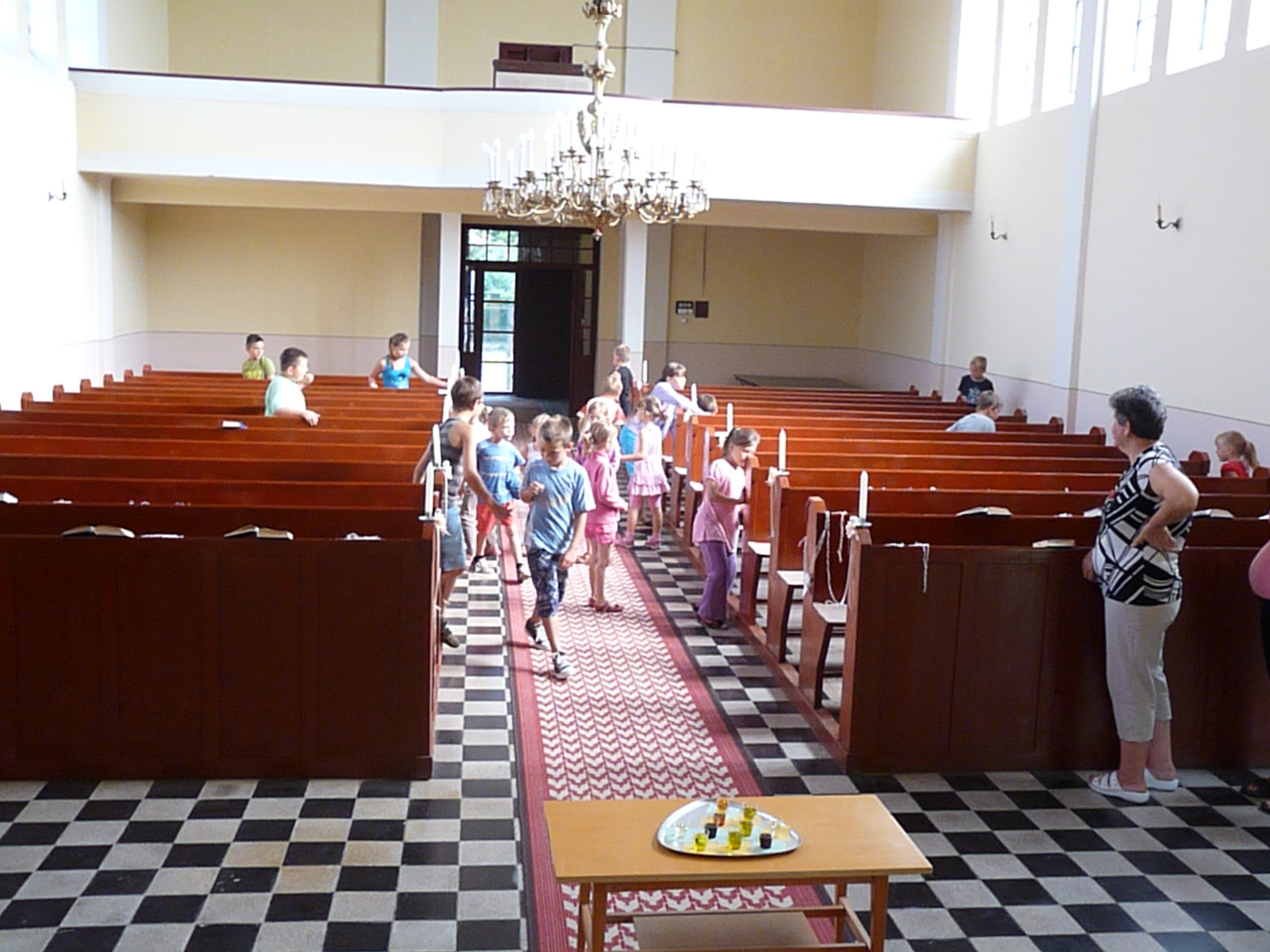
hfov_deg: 50.1
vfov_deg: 38.7
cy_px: 476
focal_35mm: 37
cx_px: 635
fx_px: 1357
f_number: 3
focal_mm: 6.5
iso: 800
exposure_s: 1/125
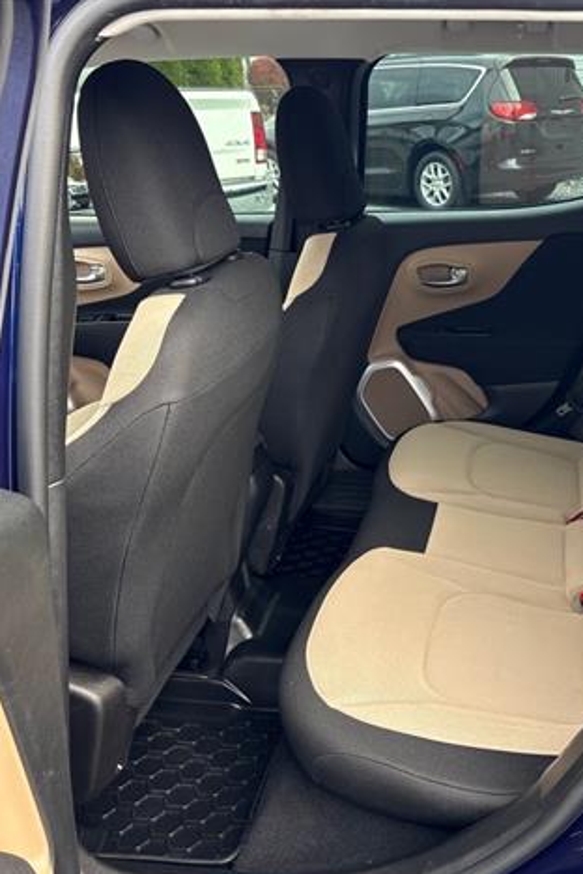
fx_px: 899
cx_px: 447
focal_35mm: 37
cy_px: 443
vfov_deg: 51.9
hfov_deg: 35.1
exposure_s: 1/183
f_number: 1.6
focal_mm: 5.96
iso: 64
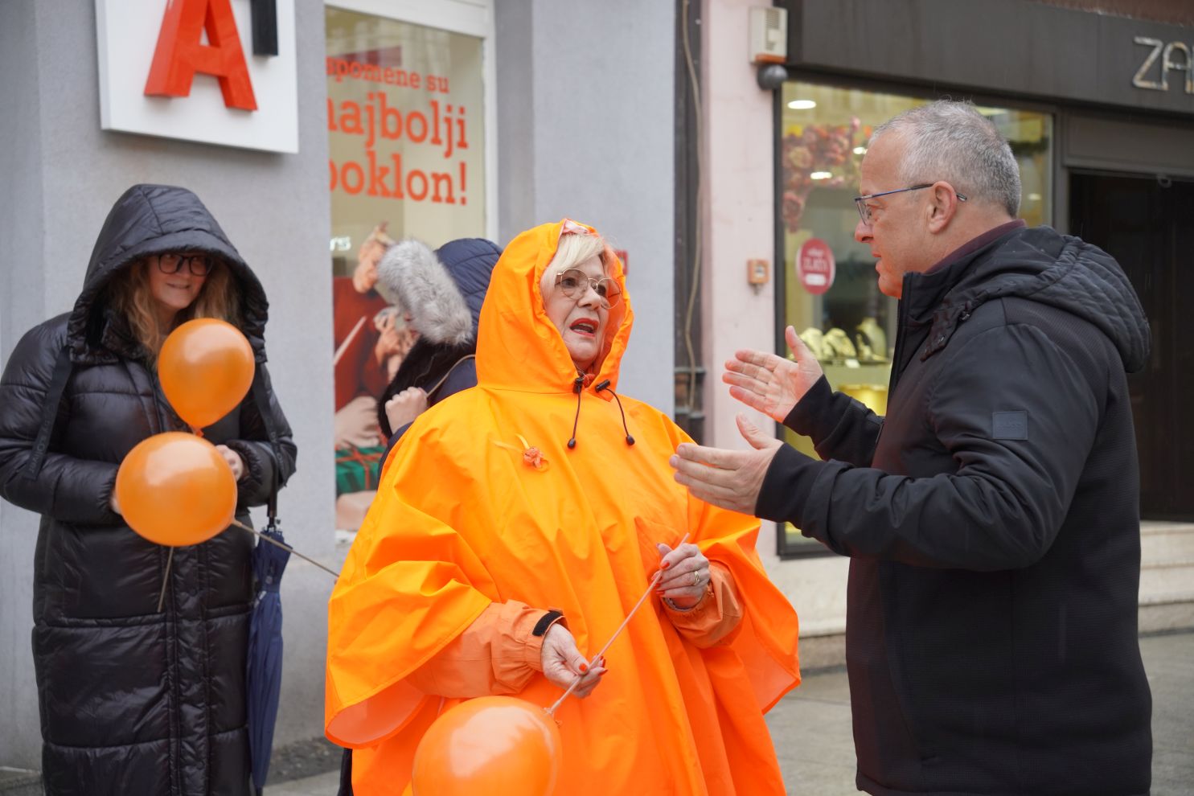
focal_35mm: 64
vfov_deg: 21.1
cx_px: 597
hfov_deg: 31.2
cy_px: 398
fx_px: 2139
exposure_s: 1/160
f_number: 4
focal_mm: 43
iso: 500
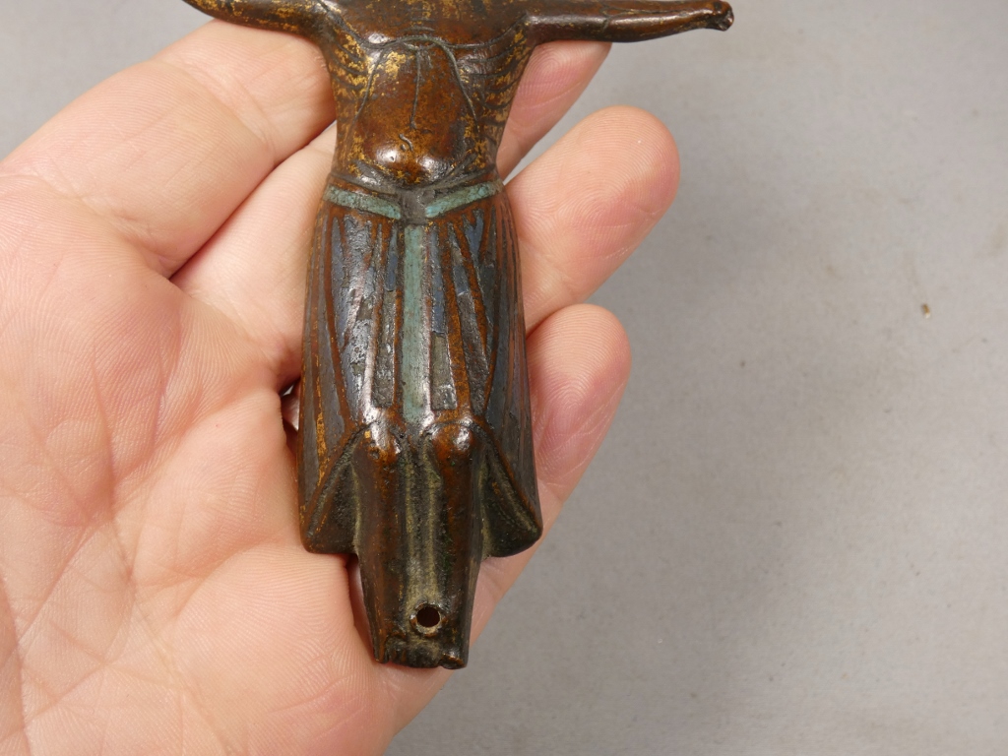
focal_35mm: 39
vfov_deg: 36.8
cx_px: 504
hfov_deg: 47.9
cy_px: 378
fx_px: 1136
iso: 80
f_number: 3.6
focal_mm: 7.1
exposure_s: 1/125
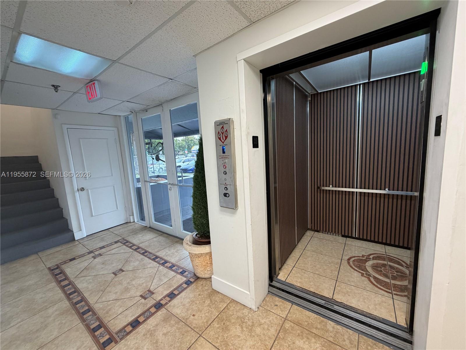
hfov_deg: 102.1
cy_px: 175
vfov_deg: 85.7
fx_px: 188
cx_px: 233
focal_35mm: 14
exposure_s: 1/120
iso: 250
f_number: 2.2
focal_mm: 2.22
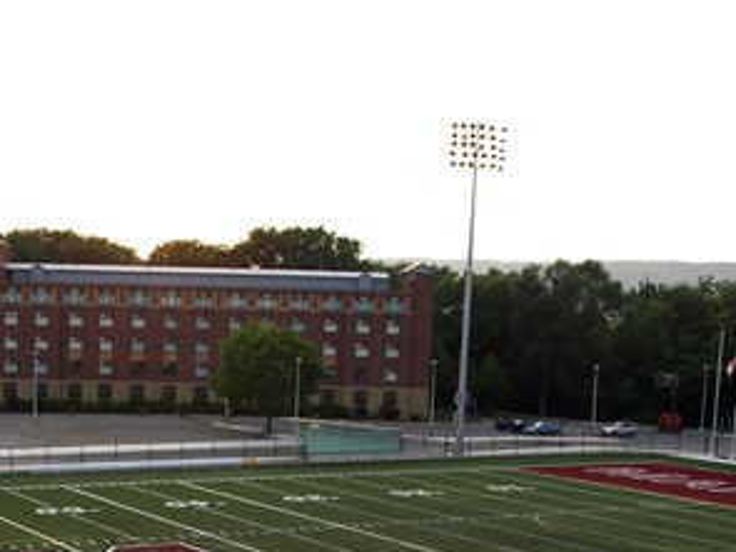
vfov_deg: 24.7
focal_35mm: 57
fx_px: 1211
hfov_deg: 33.0
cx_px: 170
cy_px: 520
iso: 100
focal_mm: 14
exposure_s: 1/100
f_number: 5.6
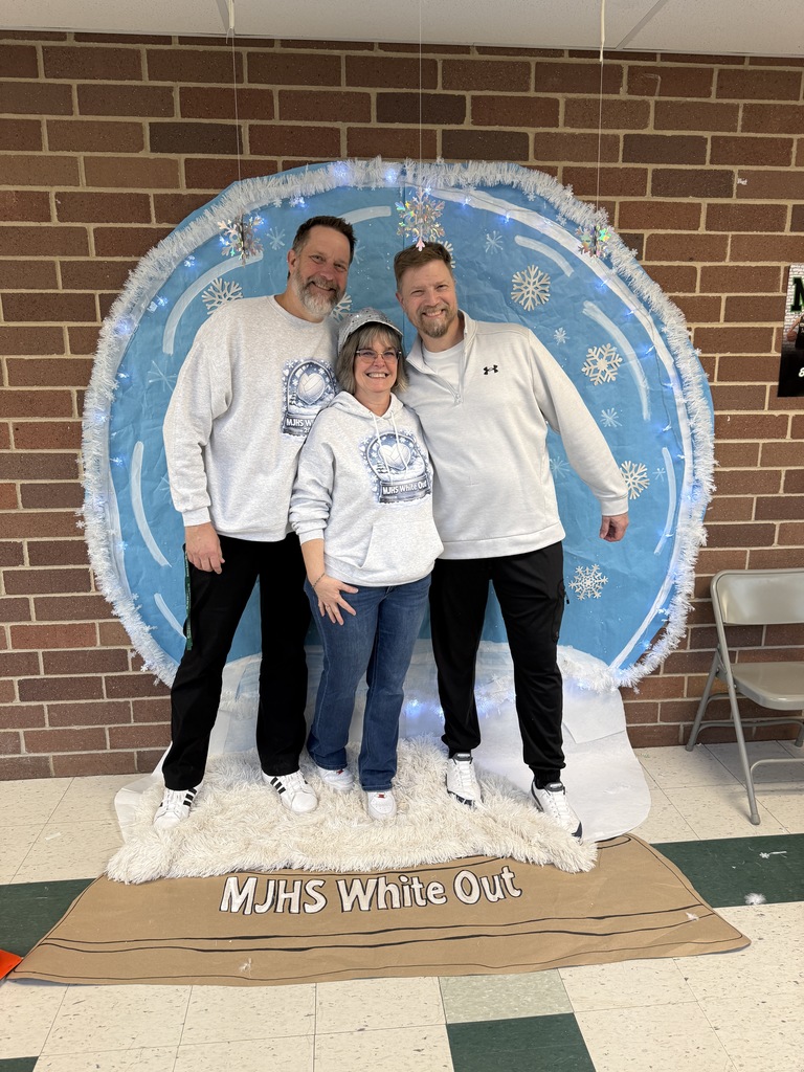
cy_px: 536
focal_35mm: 24
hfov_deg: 56.8
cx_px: 402
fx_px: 743
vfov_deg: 71.6
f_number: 1.78
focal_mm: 6.76
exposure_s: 1/60
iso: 125
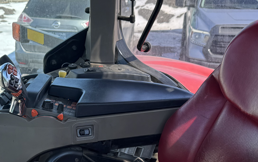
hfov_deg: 29.9
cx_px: 54
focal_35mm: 67
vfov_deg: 18.8
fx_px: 471
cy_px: 168
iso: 80
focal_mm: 6.76
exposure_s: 1/707
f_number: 1.78
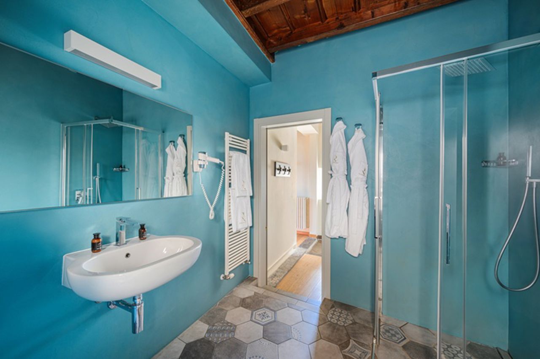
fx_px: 210
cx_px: 270
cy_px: 180
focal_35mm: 14
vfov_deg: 81.1
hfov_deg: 104.3
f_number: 9
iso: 64
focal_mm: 14
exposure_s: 1.6
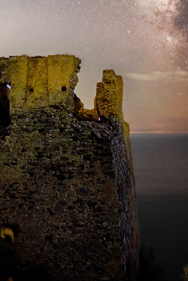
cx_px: 73
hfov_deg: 31.8
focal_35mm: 42
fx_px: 329
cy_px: 32
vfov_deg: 42.8
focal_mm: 12
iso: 2000
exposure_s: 20
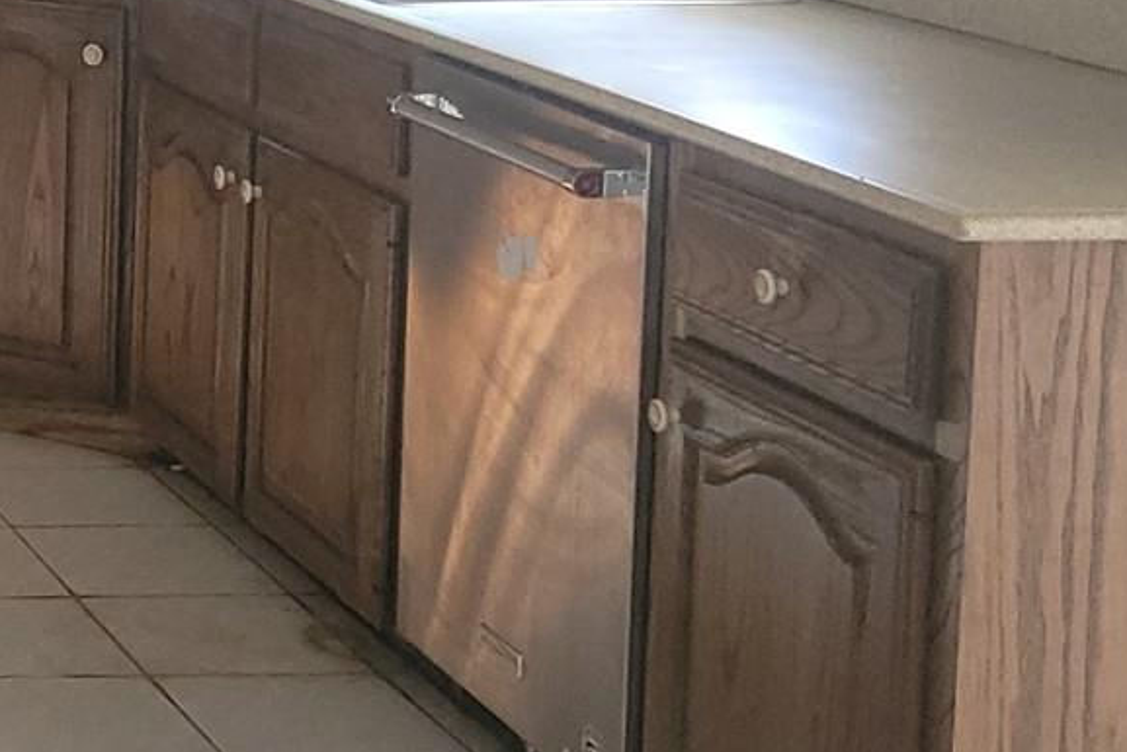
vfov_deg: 14.0
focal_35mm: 96
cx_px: -785
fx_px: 3006
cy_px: -45
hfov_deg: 17.8
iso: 125
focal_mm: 5.4
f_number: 1.8
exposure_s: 1/17.2
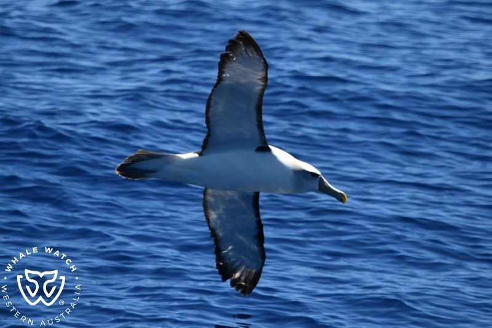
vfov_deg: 2.7
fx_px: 6831
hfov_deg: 4.1
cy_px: 164
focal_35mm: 500
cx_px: 246
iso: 1000
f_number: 6.3
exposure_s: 1/8000
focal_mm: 500
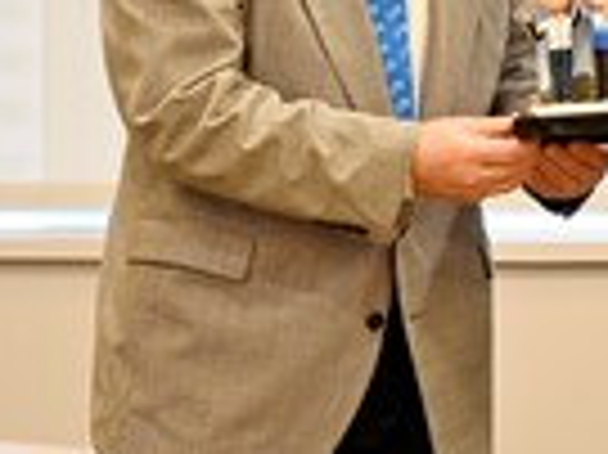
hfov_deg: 10.3
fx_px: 3352
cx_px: 644
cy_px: -83
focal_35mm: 191
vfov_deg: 7.7
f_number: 4
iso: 1600
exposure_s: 1/125
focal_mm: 67
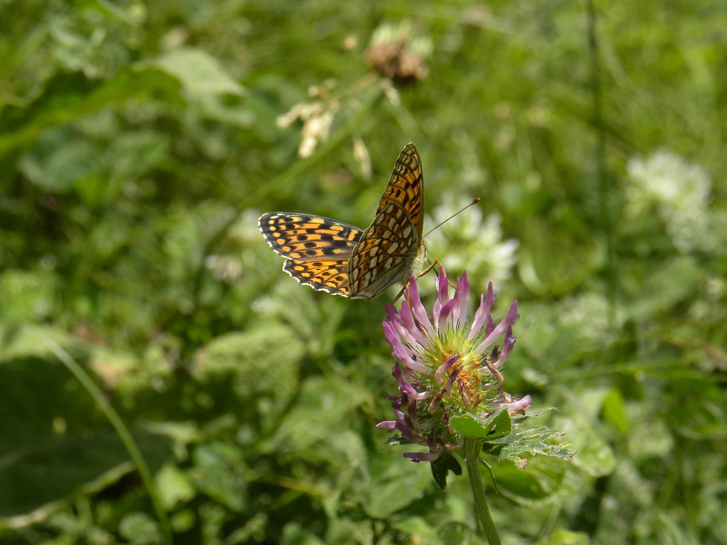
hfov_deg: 12.2
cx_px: 364
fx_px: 3402
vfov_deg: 9.2
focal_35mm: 162
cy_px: 272
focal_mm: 28.8
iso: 64
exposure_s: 1/280
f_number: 5.6
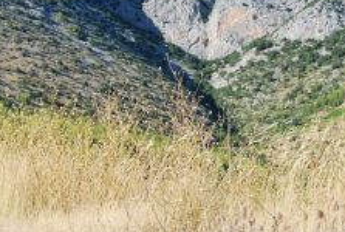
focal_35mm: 129
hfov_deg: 15.8
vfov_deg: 10.6
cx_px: 170
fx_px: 1240
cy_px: 20
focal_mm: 24
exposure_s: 1/200
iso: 100
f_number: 7.1
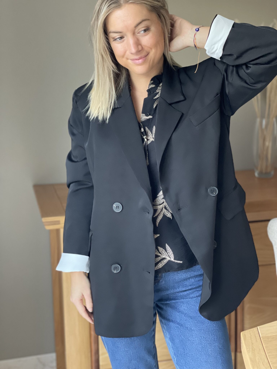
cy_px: 184
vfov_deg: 36.8
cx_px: 138
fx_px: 555
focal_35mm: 52
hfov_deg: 28.0
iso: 250
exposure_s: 1/114
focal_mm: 6
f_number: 2
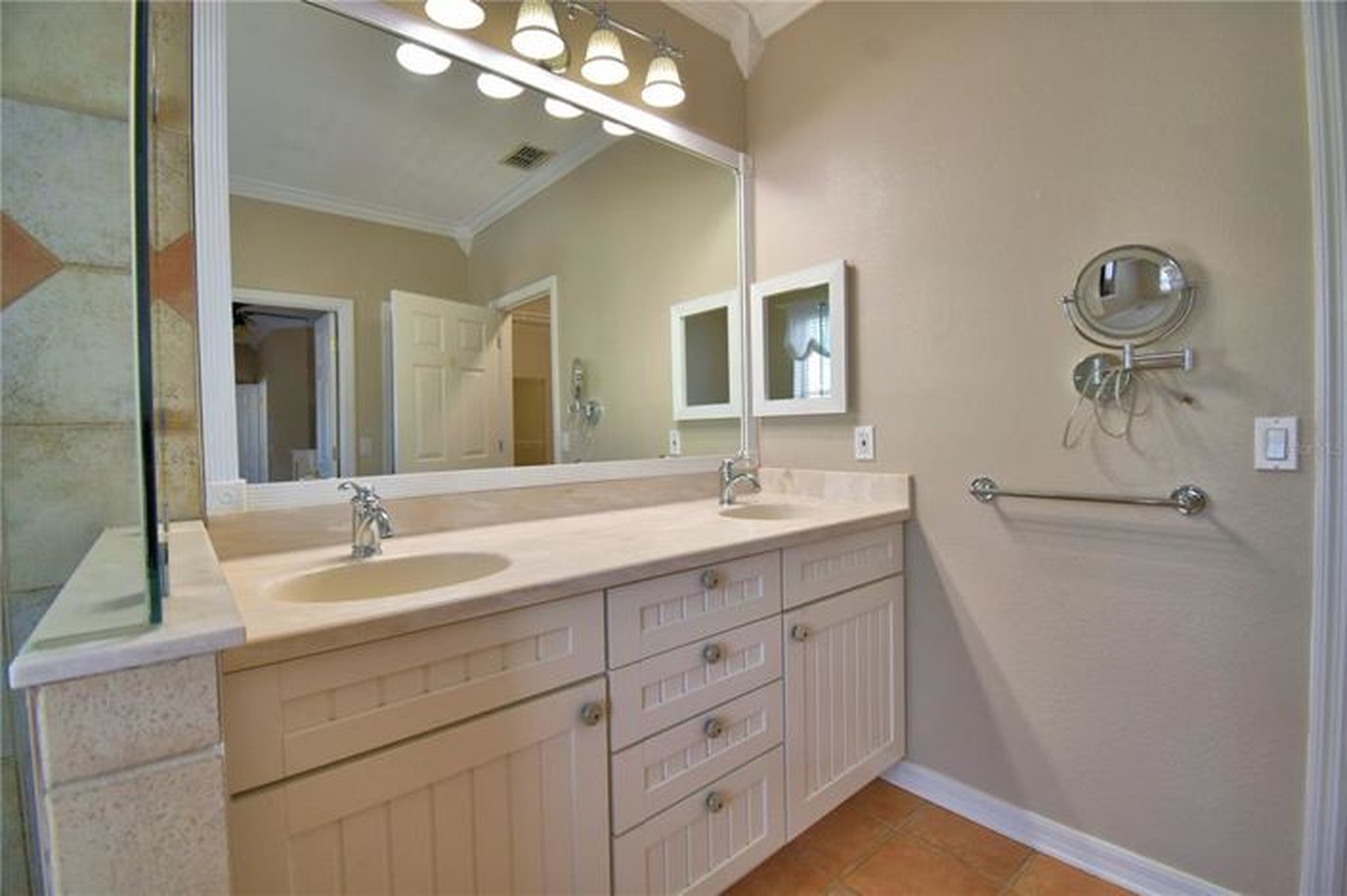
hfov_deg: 100.4
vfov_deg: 77.2
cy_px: 448
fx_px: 561
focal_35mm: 15
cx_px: 674
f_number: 4.5
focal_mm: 10
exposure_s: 1/160
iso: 200
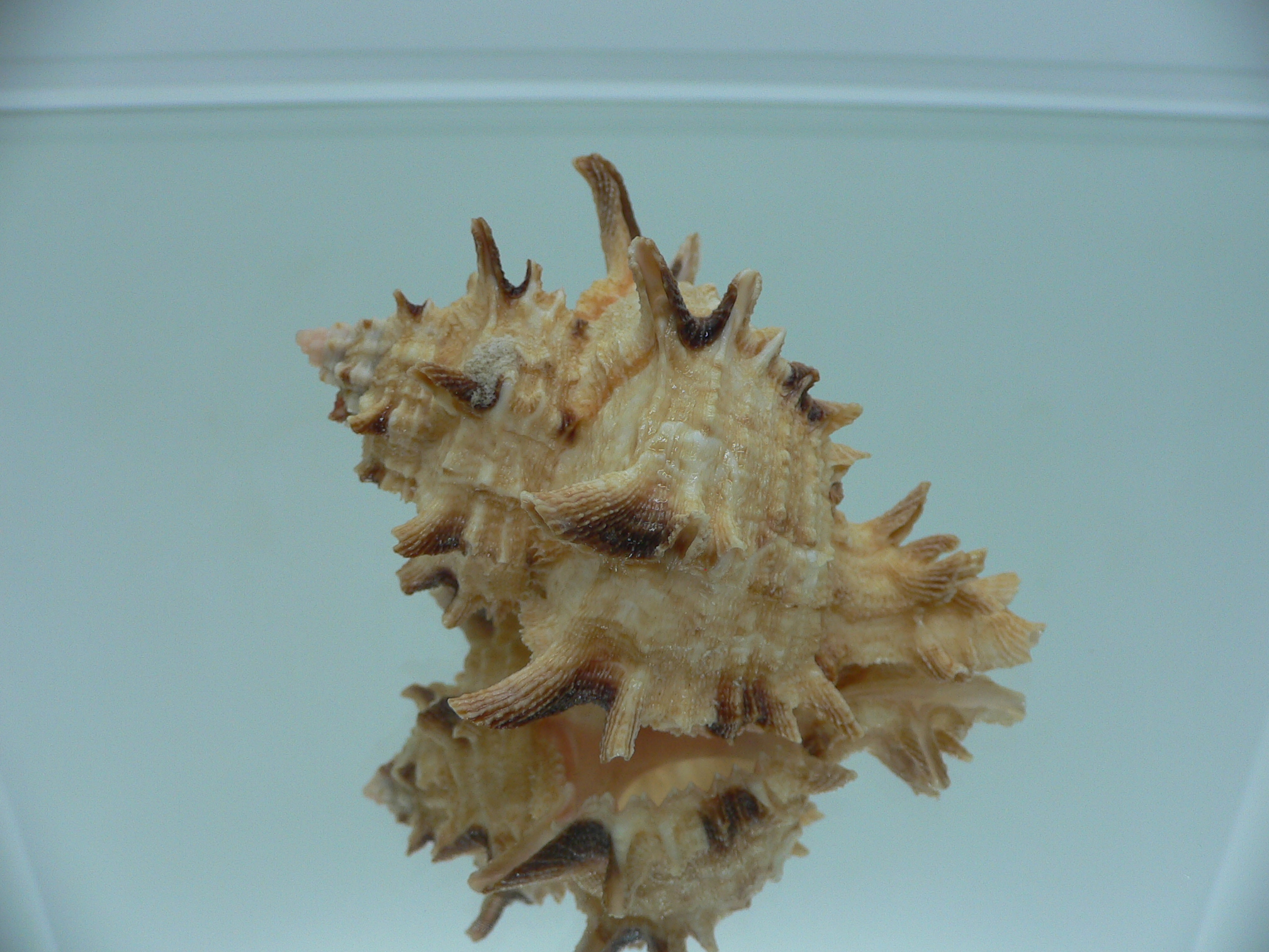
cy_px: 476
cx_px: 634
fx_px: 1283
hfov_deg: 52.6
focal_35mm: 35
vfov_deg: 40.7
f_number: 2.8
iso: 80
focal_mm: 4.6
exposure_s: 1/60
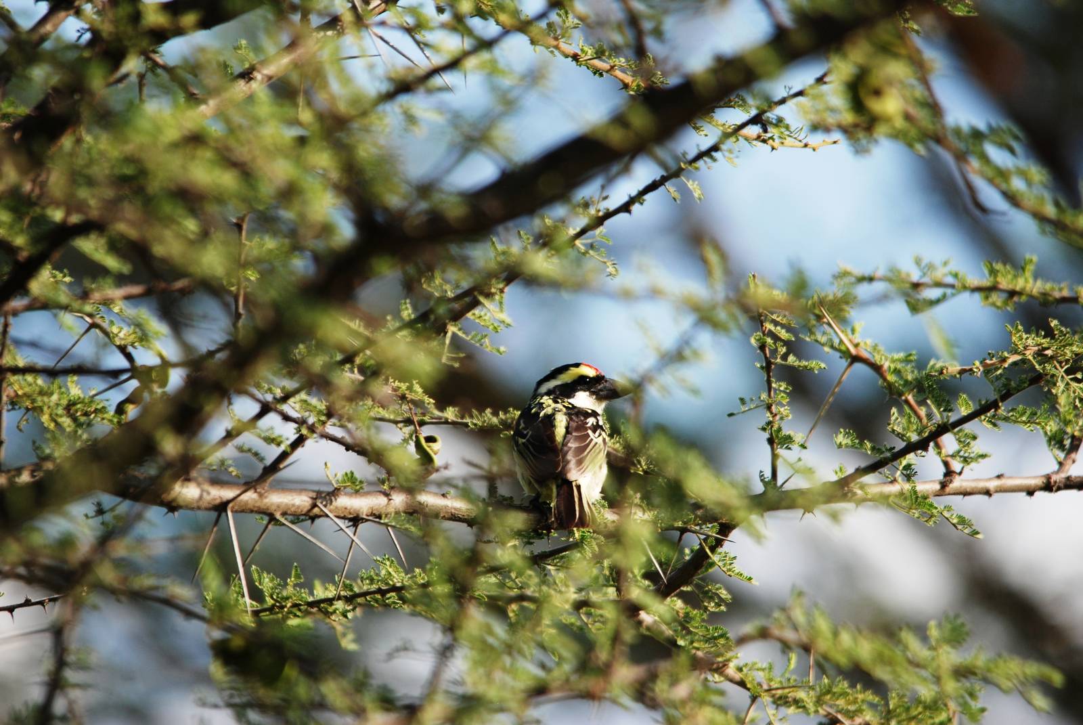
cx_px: 542
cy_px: 362
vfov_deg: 1.8
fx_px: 22589
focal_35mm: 750
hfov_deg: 2.7
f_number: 6.3
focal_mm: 500
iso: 320
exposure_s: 1/500
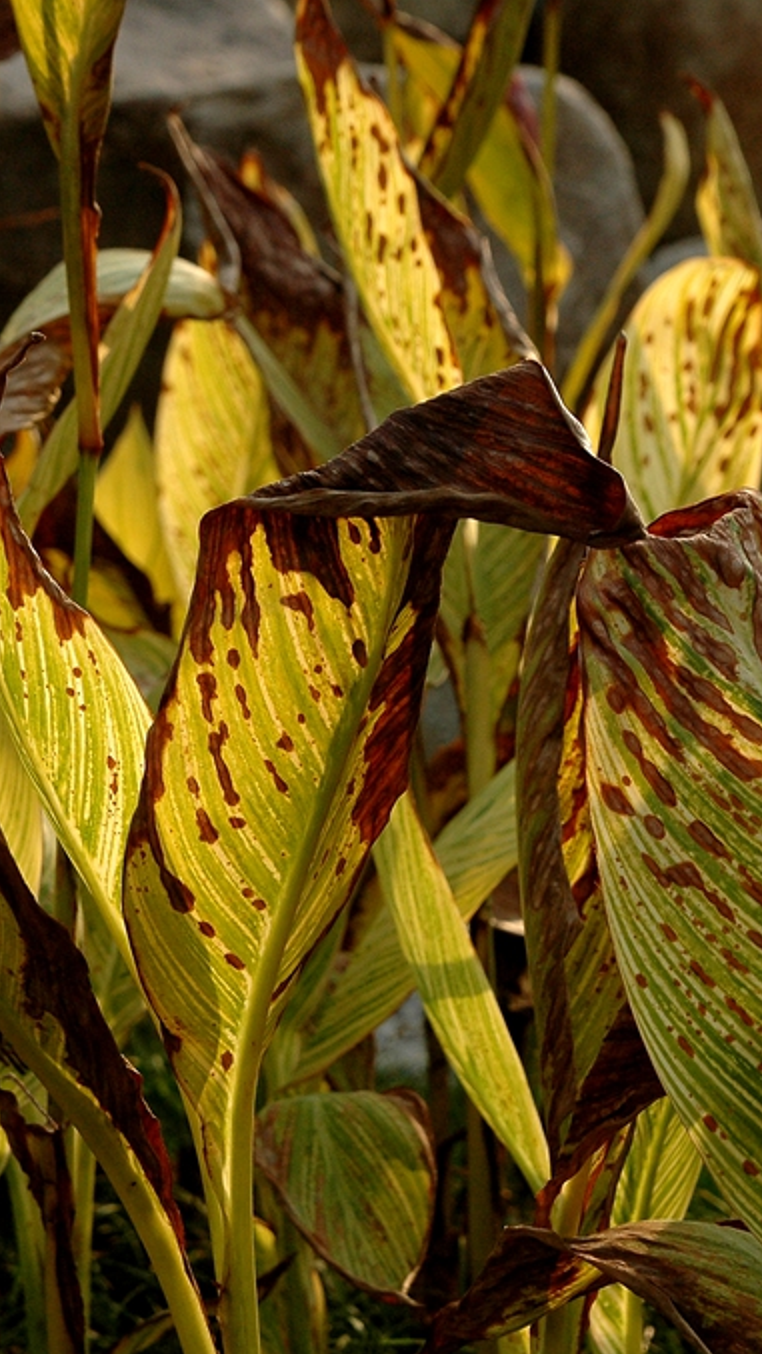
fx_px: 2729
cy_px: 679
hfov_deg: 15.9
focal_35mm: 76
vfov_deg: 27.9
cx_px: 452
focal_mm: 32
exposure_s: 1/400
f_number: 7.1
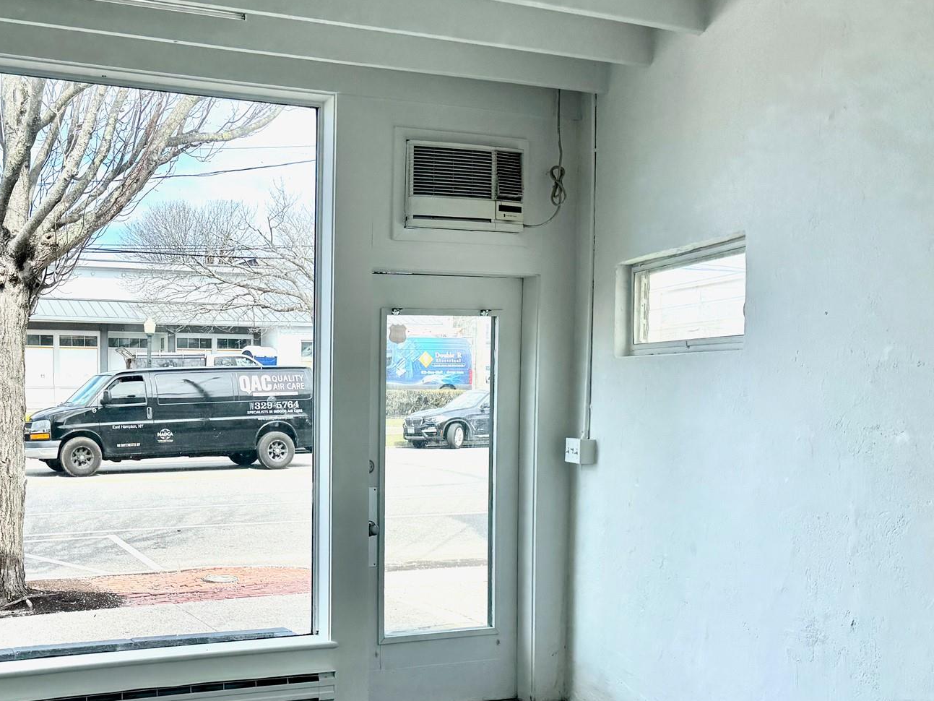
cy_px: 442
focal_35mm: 38
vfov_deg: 37.5
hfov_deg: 47.0
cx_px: 223
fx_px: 1025
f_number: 1.78
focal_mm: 6.76
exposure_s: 1/1923
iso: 80
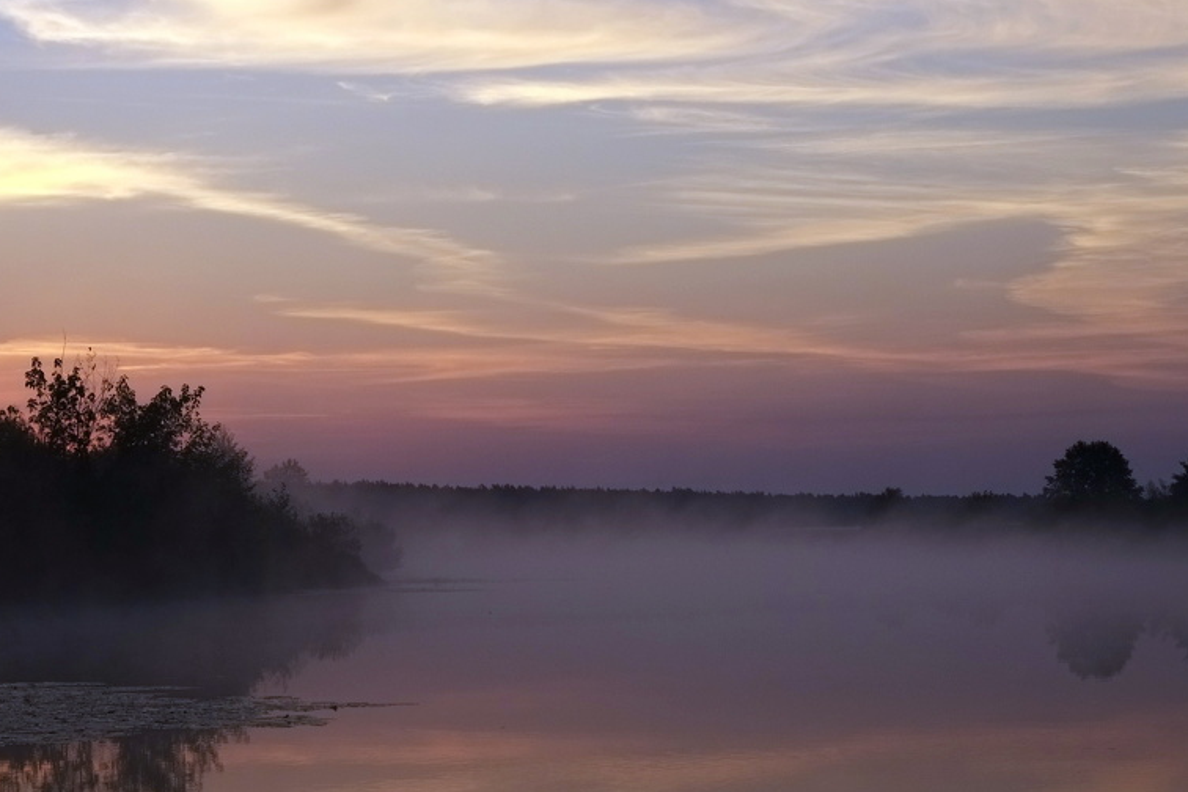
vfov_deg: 13.7
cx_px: 247
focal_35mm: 100
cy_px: 436
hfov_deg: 20.2
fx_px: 3300
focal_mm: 35.8
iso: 320
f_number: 6.4
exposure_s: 1/250
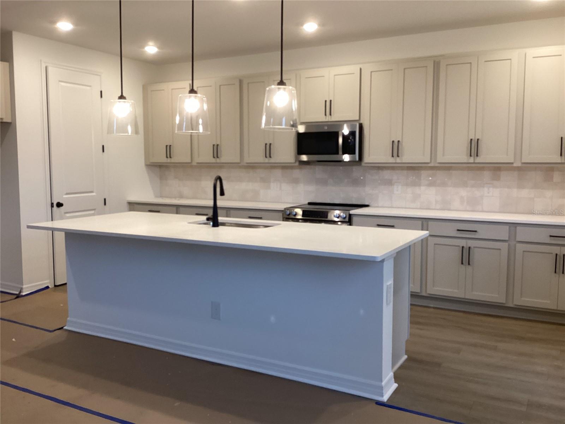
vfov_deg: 45.4
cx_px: 282
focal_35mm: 31
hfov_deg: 58.4
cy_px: 212
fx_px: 506
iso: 100
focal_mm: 3.3
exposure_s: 1/60
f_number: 2.4
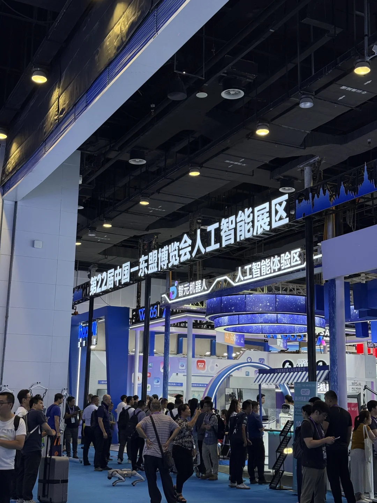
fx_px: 697
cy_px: 252
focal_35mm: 48
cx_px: 188
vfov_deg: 39.7
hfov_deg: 30.3
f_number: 1.78
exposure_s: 1/206
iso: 50
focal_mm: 6.76
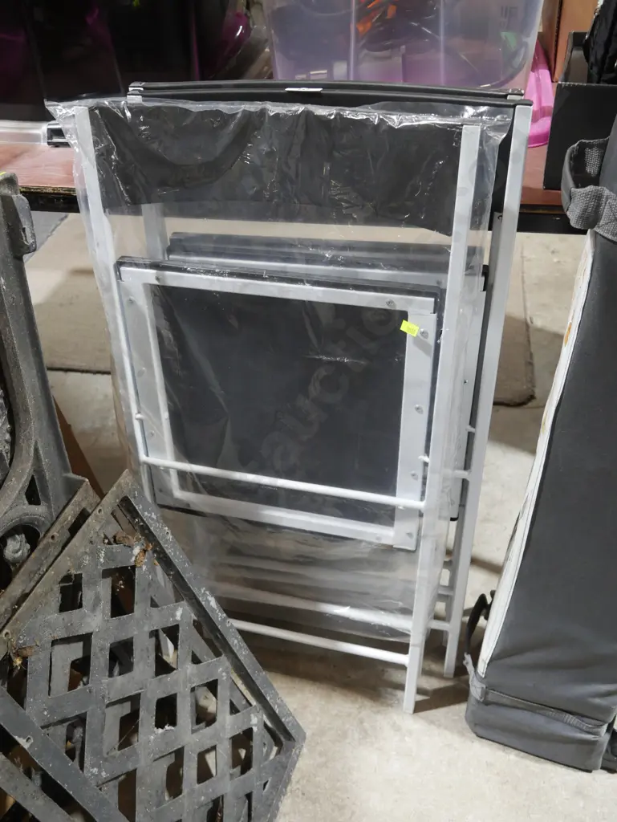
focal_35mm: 32
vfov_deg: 56.8
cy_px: 411
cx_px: 308
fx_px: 760
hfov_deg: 44.2
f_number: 3.6
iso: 1000
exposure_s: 1/60
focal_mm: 16
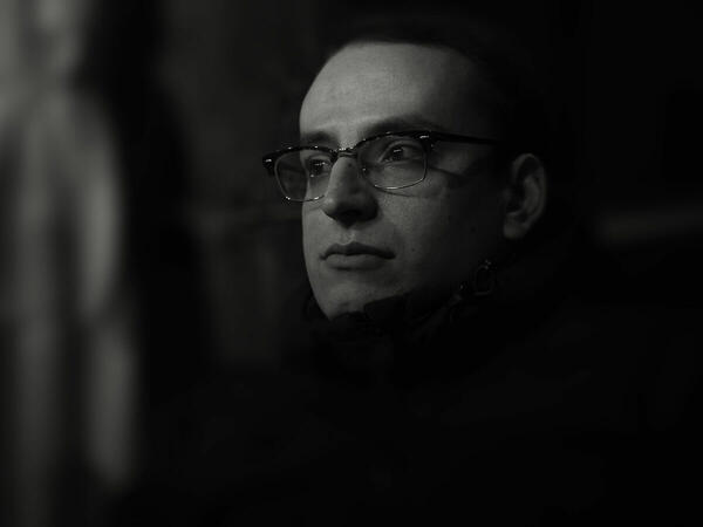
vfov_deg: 17.2
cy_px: 264
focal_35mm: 86
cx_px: 352
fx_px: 1747
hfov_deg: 22.8
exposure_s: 1/400
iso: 800
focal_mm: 43
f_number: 1.7
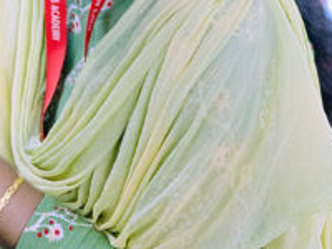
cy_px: -94
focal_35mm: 129
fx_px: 1237
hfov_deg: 15.3
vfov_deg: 11.2
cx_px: 204
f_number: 2.2
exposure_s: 1/100
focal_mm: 35
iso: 1250
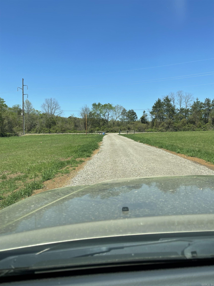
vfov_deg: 69.4
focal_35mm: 25
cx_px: 107
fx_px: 206
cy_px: 143
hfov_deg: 54.9
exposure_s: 1/2433
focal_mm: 5.1
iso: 32
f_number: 1.6
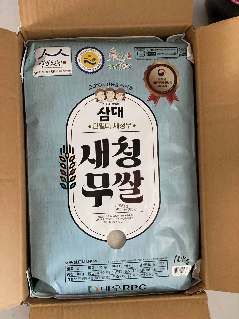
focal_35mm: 52
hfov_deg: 28.0
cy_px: 160
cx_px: 120
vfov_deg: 36.8
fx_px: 479
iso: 400
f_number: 2
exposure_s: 1/24
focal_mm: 6
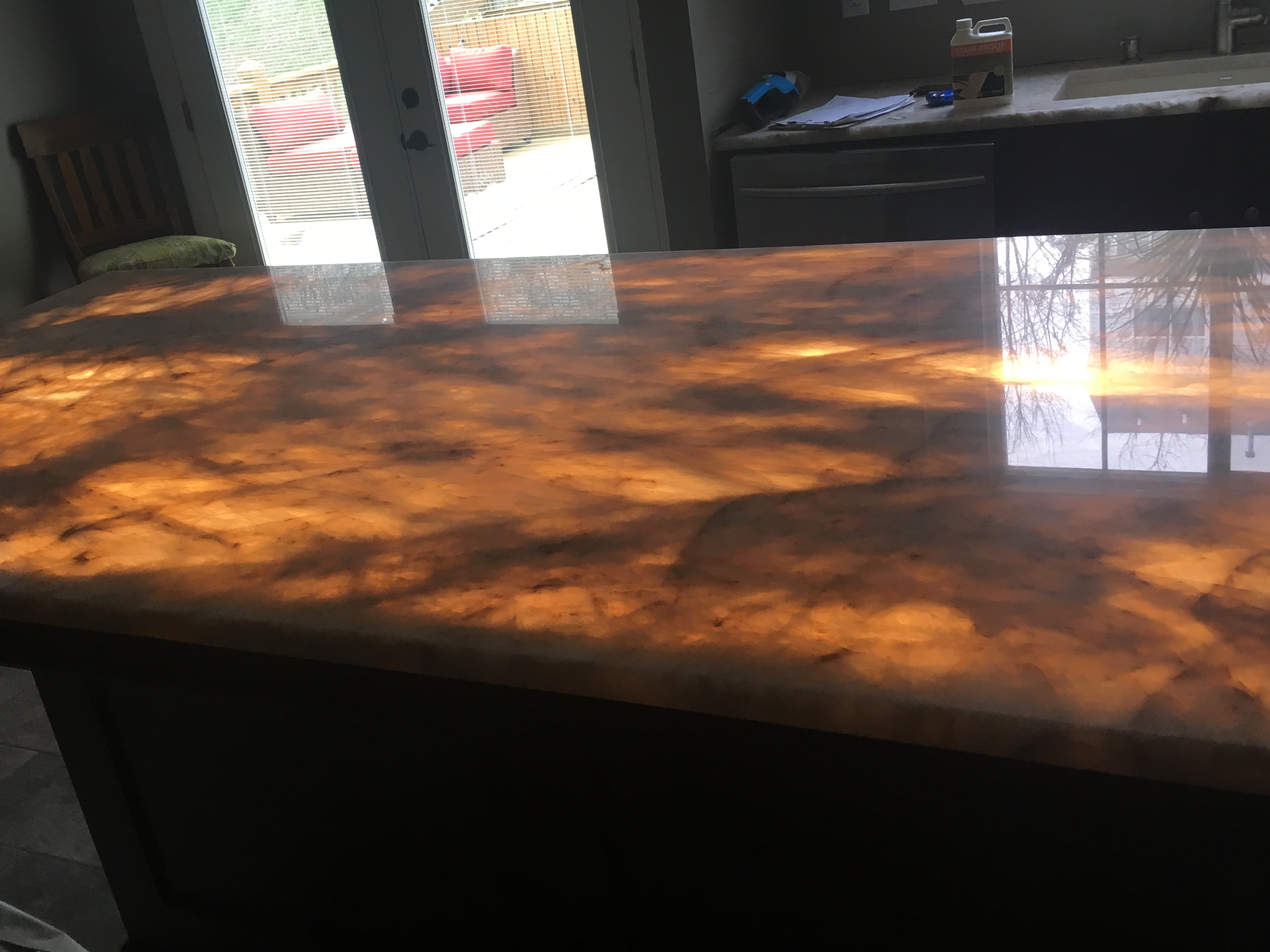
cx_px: 576
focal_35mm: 34
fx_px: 1247
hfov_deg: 53.9
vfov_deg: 41.7
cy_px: 402
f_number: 2.2
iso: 32
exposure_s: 1/30
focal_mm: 4.15
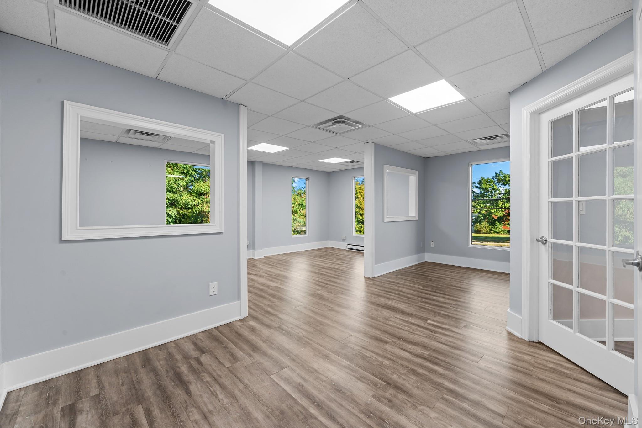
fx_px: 250
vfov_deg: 81.2
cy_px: 214
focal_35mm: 14
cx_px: 321
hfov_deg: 104.3
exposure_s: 1/2.5
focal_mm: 14
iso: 200
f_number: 10
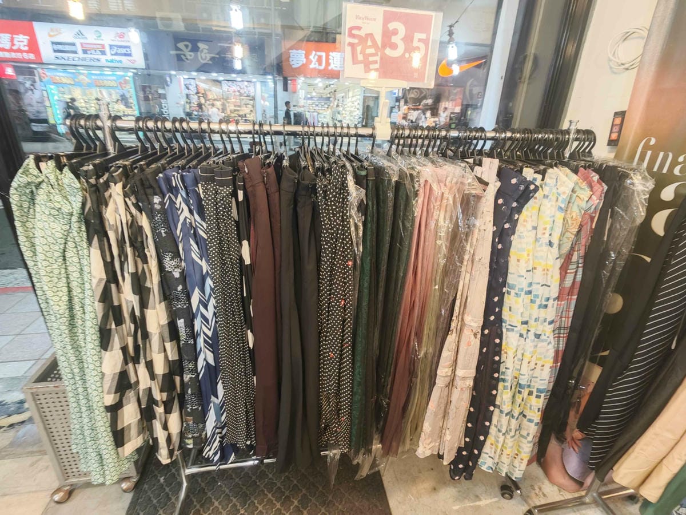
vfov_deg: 74.7
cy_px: 258
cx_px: 343
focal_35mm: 17
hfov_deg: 91.0
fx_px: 337
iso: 320
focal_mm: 2.03
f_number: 1.8
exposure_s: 1/30
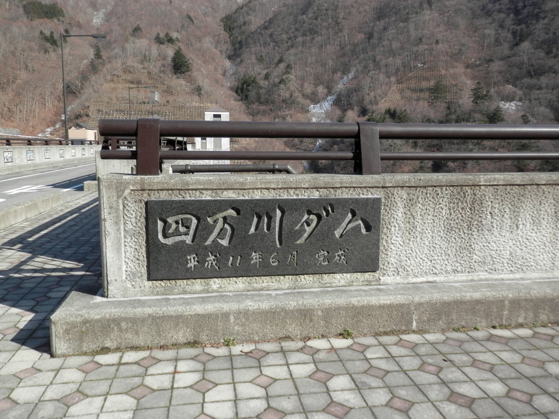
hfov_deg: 65.3
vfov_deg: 51.4
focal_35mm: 27
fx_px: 436
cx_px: 280
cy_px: 210
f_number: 3.2
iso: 80
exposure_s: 1/500
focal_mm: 5
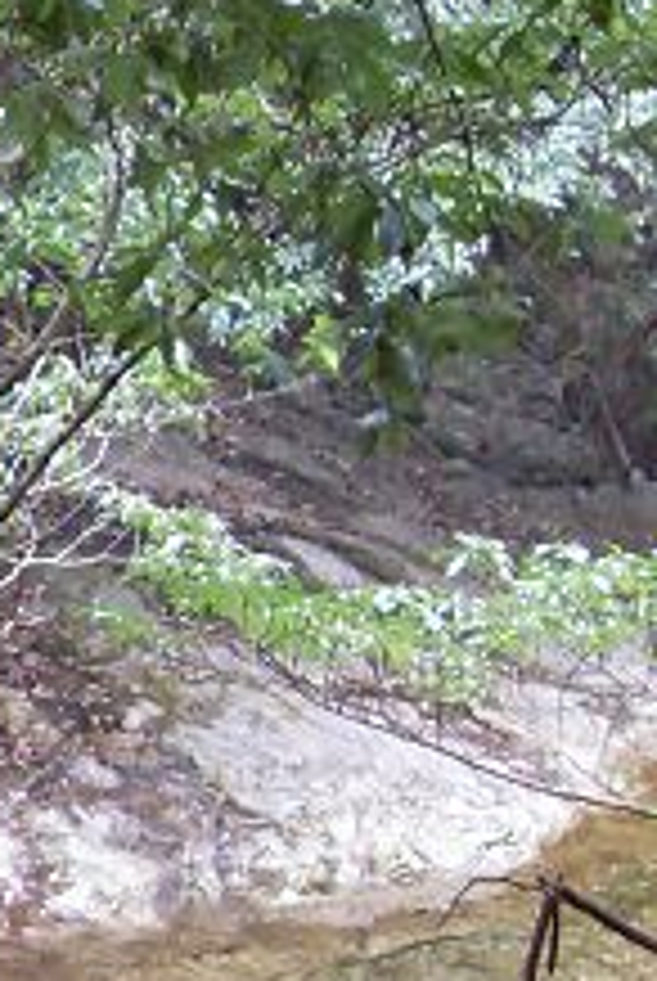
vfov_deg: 14.1
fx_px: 3847
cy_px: 1161
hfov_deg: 9.5
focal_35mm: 141
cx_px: -274
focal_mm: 6.3
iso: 200
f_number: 2.8
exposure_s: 1/30
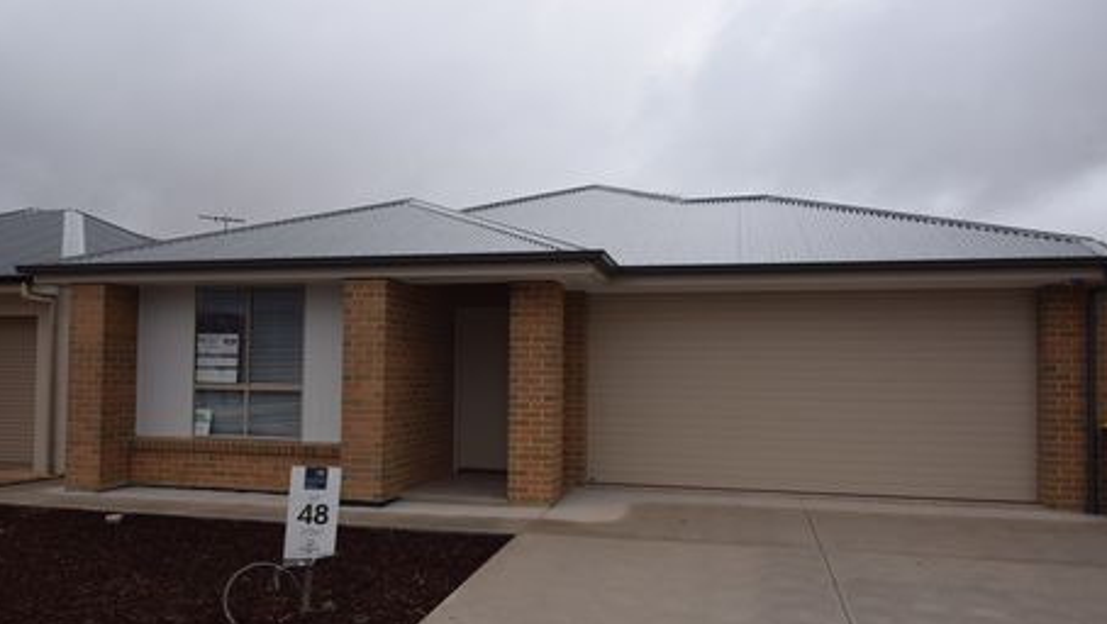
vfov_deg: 44.4
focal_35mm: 26
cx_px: 554
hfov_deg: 71.9
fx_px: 764
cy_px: 355
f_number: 2.8
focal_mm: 16
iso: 100
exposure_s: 1/1250
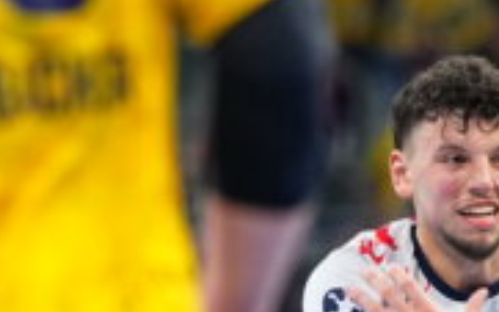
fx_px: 8279
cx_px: 667
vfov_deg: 2.1
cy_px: 688
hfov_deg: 3.4
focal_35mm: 609
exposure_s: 1/1600
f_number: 1.8
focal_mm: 135
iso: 1000
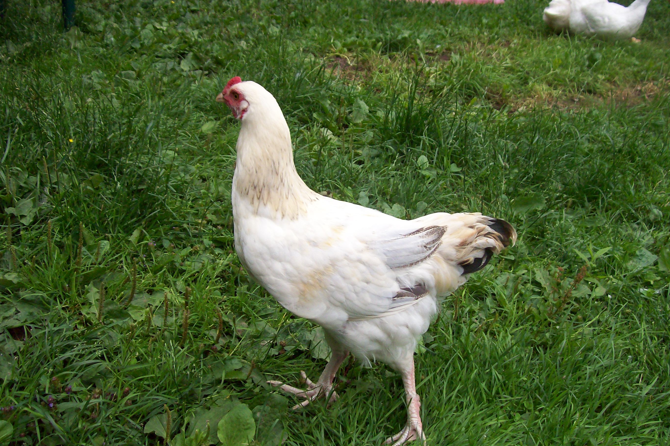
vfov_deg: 34.2
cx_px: 334
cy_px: 216
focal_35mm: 39
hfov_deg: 49.6
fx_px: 726
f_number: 2.7
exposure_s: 1/376
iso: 80
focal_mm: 6
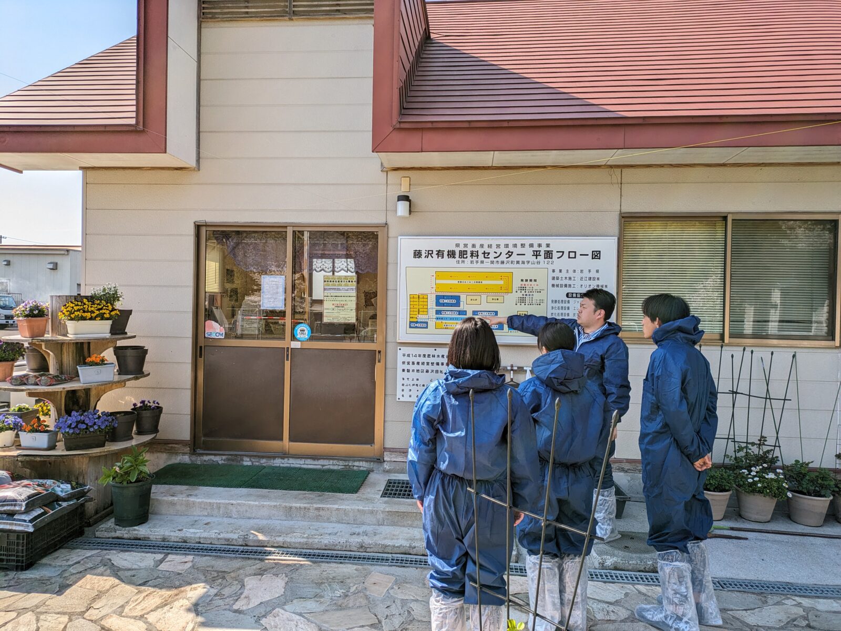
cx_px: 420
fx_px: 608
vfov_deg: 54.9
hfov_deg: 69.4
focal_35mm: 25
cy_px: 316
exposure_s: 1/1821
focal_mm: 5.43
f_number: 1.89
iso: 31
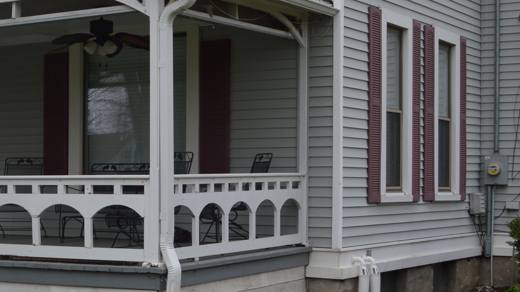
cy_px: 189
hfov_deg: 25.2
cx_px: 30
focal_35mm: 81
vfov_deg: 14.9
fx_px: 1117
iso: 100
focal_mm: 26
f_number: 6.3
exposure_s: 1/160
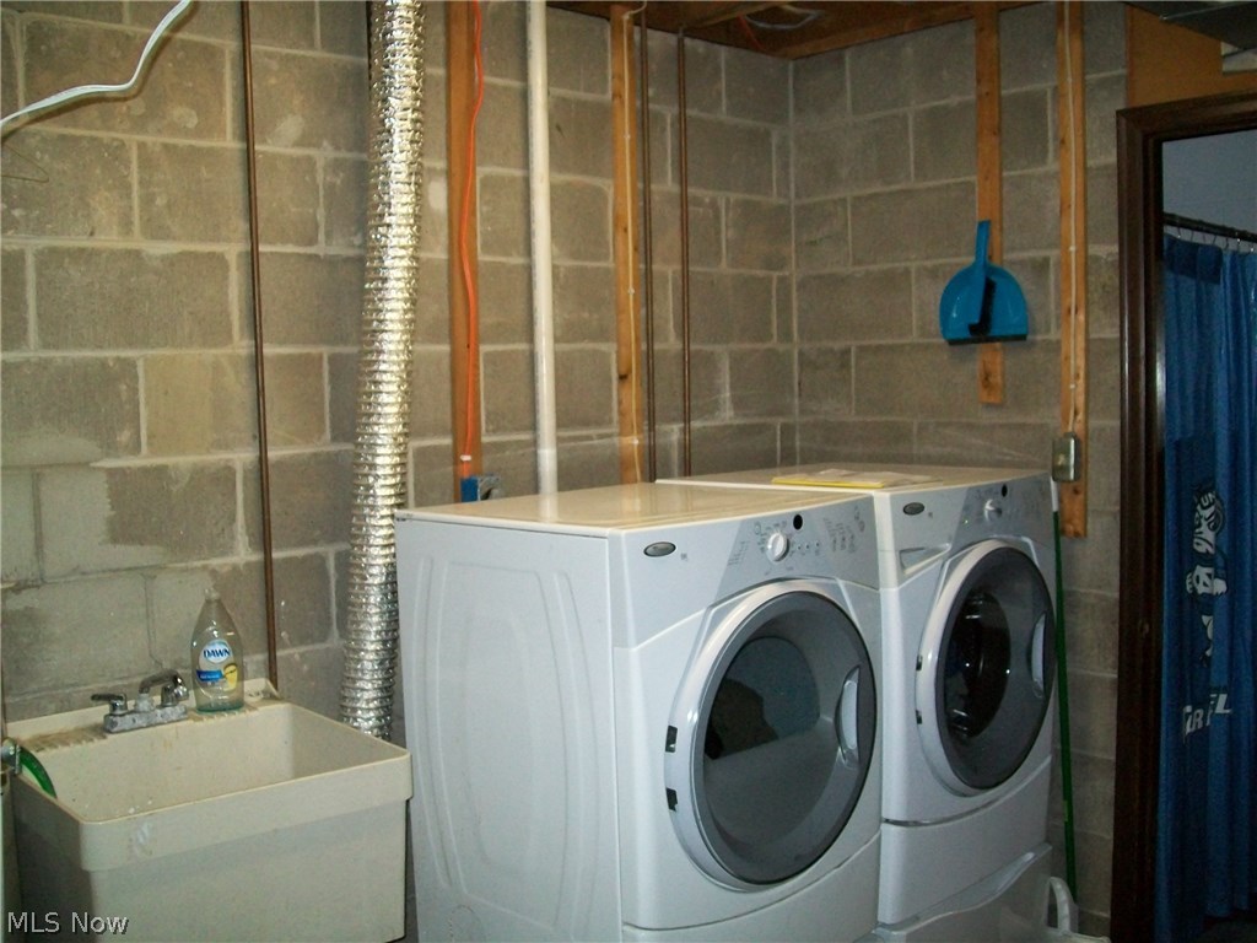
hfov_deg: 51.4
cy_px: 472
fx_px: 1307
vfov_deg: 39.7
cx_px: 628
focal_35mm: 36
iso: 160
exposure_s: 1/60
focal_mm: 6
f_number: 2.7
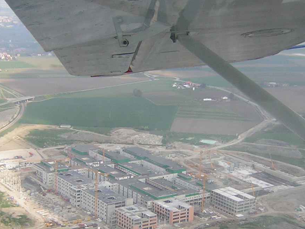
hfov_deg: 29.3
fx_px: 582
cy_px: 187
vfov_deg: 21.9
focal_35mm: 66
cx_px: 183
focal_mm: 4.7
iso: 50
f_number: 2.6
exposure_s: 1/435
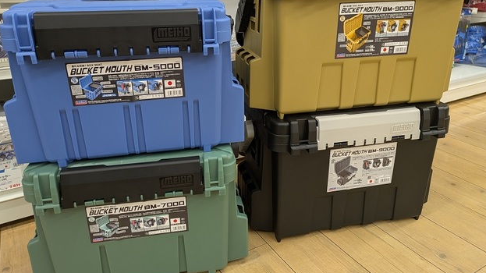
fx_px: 361
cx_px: 240
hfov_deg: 67.9
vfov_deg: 41.2
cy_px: 108
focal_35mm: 28
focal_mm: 5.43
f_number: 1.89
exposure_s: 1/40
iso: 50
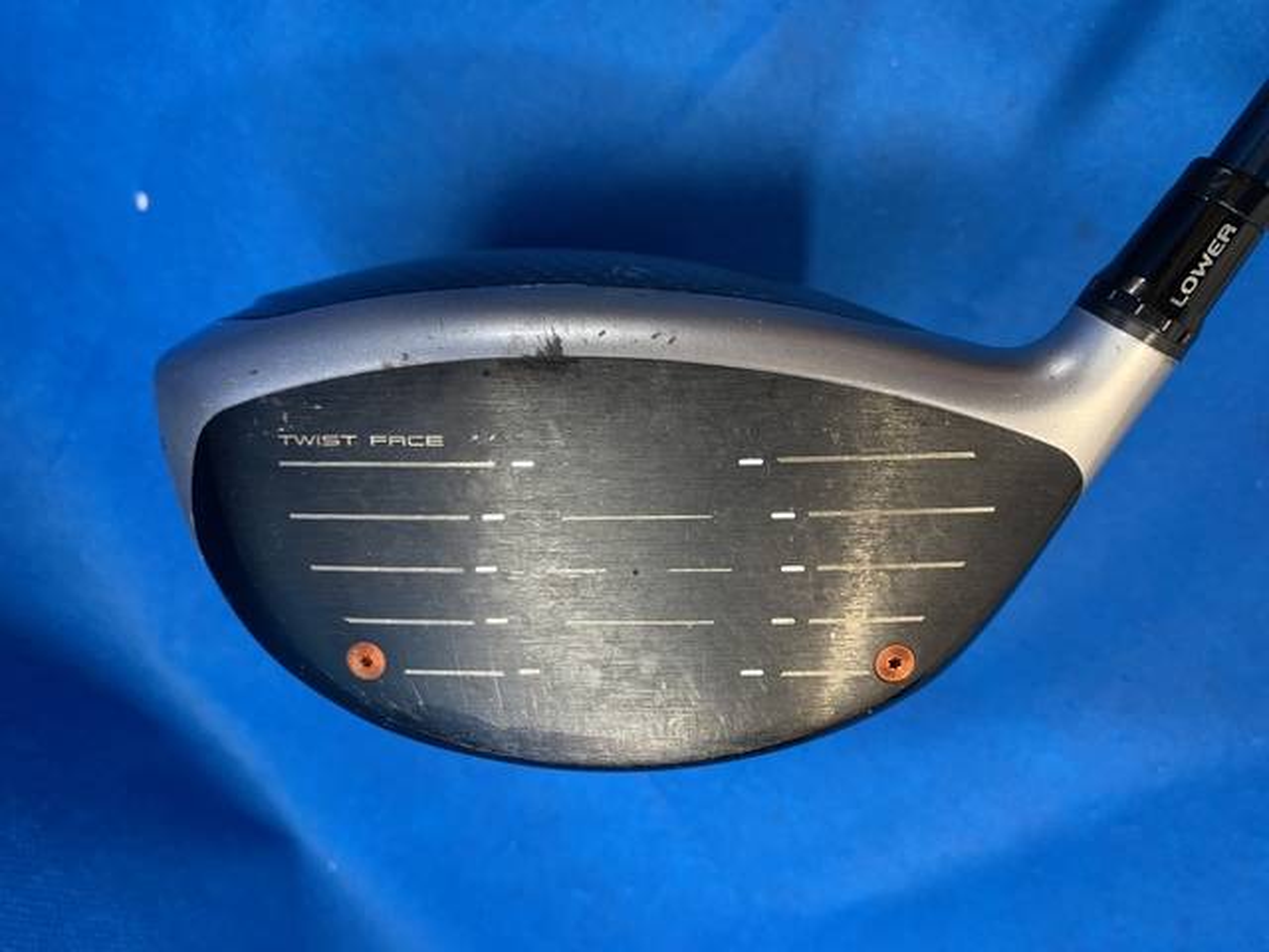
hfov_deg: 67.3
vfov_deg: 53.1
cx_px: 634
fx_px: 953
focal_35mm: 26
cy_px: 476
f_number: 1.8
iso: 125
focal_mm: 4.25
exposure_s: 1/60
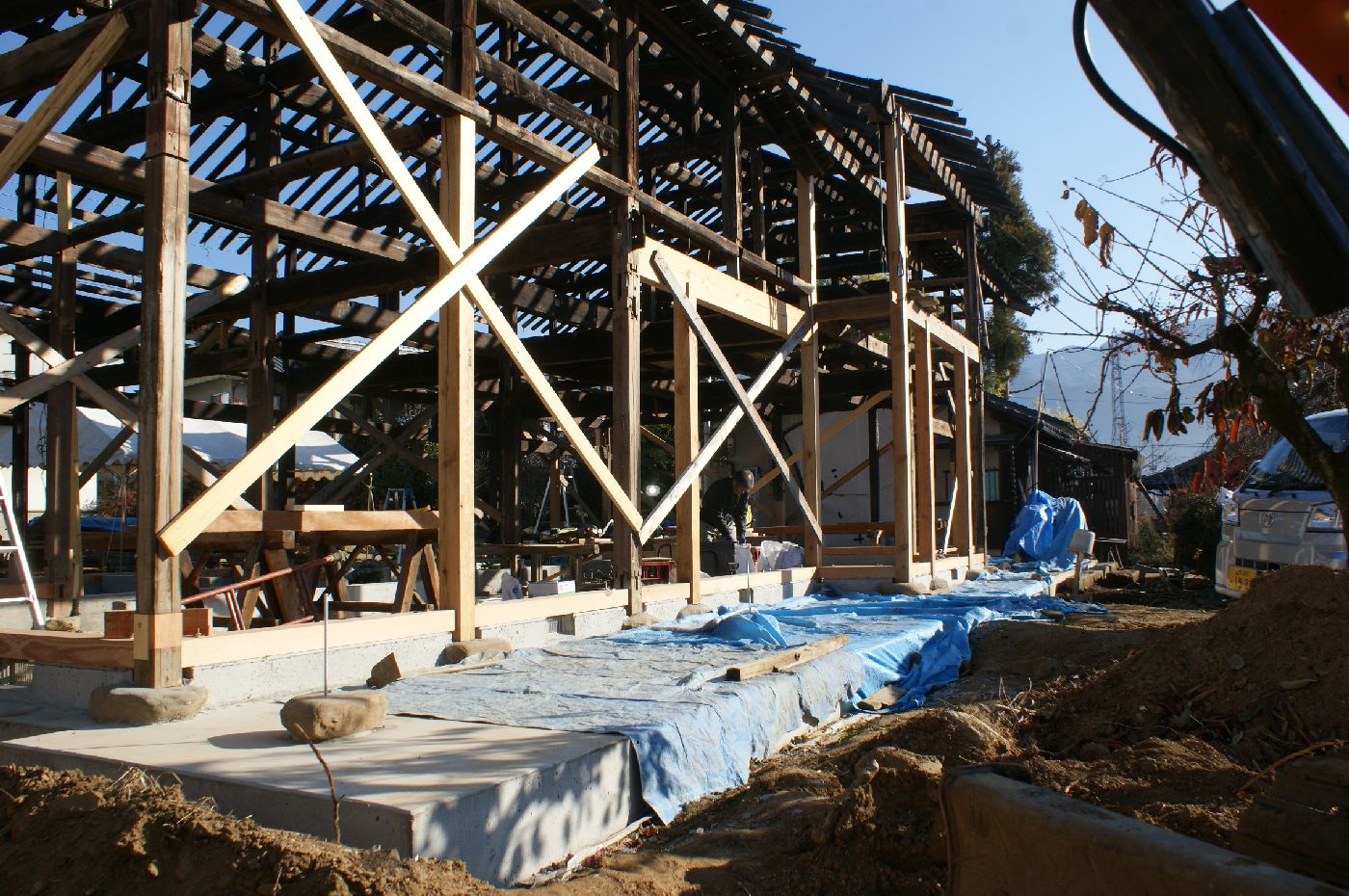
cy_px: 448
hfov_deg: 67.4
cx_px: 674
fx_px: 1011
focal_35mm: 27
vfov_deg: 47.8
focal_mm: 18
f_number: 10
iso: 100
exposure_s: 1/125
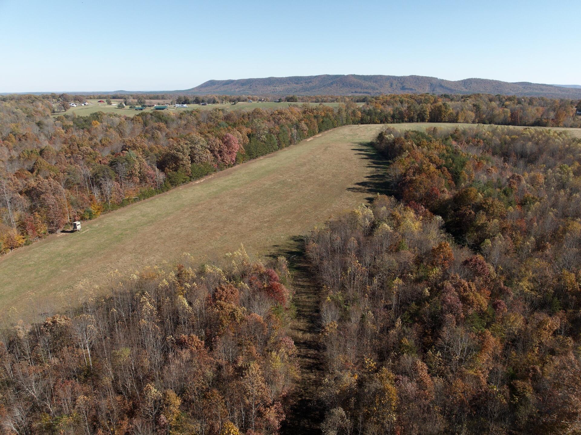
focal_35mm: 24
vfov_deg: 56.8
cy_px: 218
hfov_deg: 71.6
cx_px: 290
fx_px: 403
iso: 140
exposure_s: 1/1600
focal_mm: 12.29
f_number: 2.8
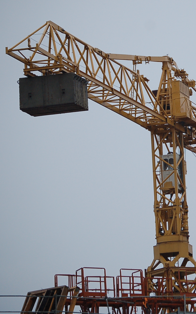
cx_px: 220
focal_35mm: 233
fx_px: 1990
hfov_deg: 5.6
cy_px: 147
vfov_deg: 9.0
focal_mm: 95
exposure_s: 1/200
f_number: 4.8
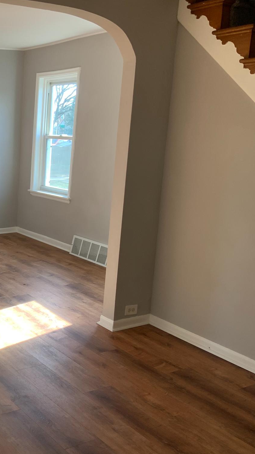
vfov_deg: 47.4
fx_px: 517
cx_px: -36
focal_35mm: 43
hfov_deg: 25.4
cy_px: 229
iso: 50
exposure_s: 1/120
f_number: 1.8
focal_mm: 3
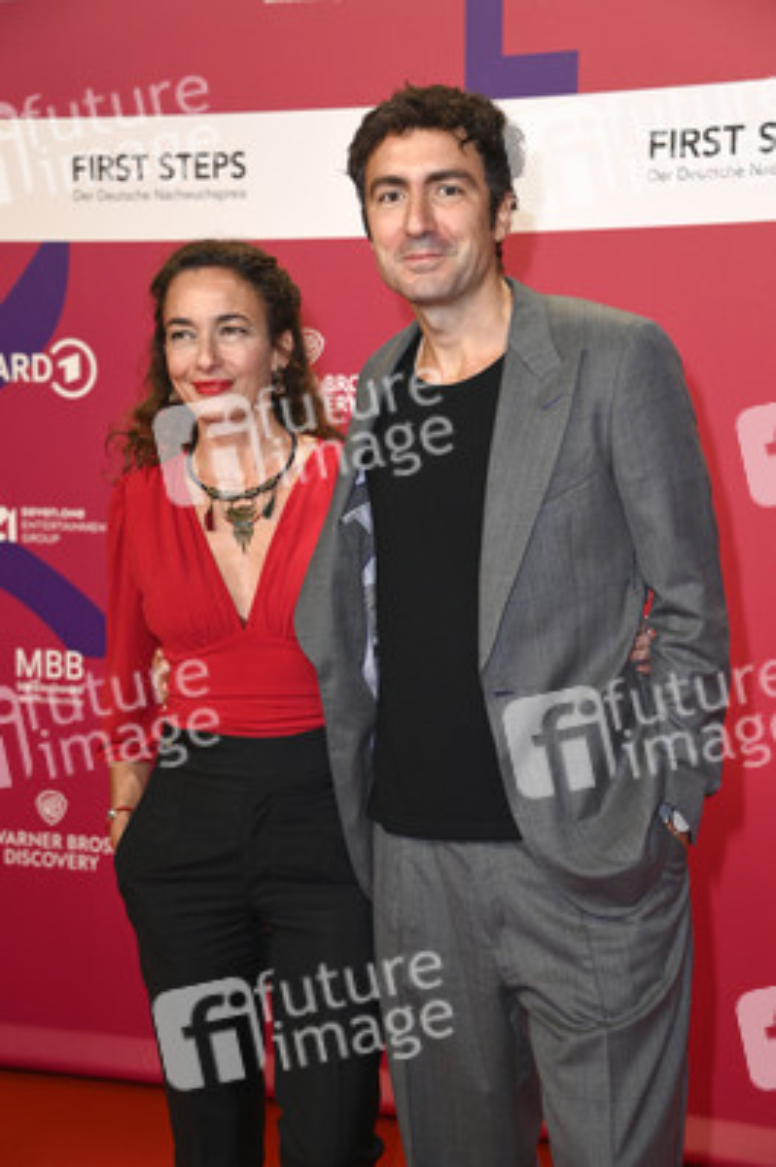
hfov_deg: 17.5
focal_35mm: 78
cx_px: 388
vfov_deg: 26.0
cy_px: 584
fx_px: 2526
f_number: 5.6
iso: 640
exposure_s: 1/250
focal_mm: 78
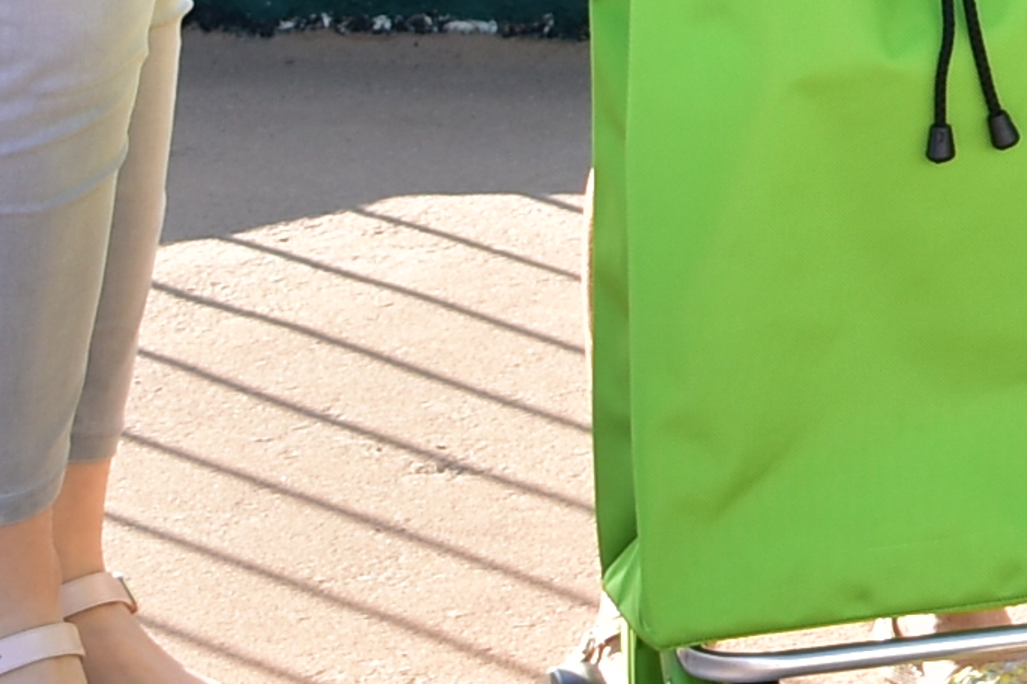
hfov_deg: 6.3
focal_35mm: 306
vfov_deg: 4.4
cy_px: -1138
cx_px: 2711
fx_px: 8735
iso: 100
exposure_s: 1/125
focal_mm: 31
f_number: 5.6
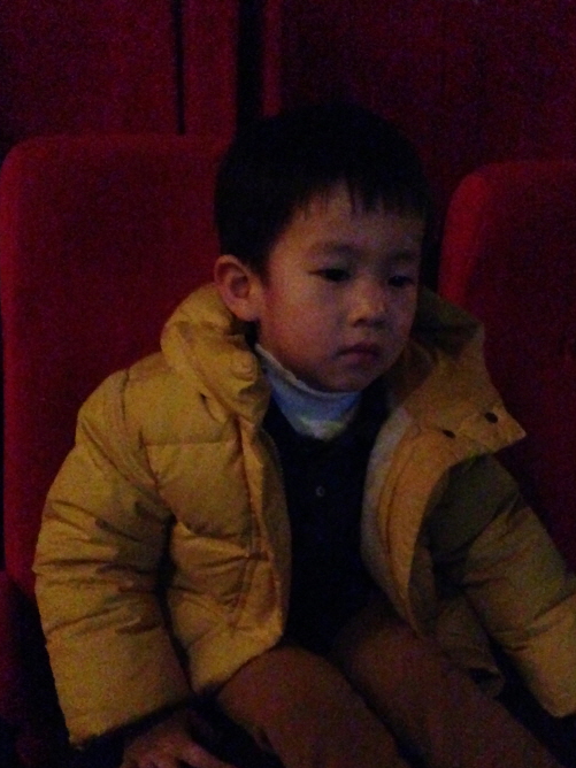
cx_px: 316
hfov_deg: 18.7
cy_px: 451
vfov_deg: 24.7
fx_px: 1753
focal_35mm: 79
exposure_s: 1/15
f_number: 2.4
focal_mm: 4.12
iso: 3200
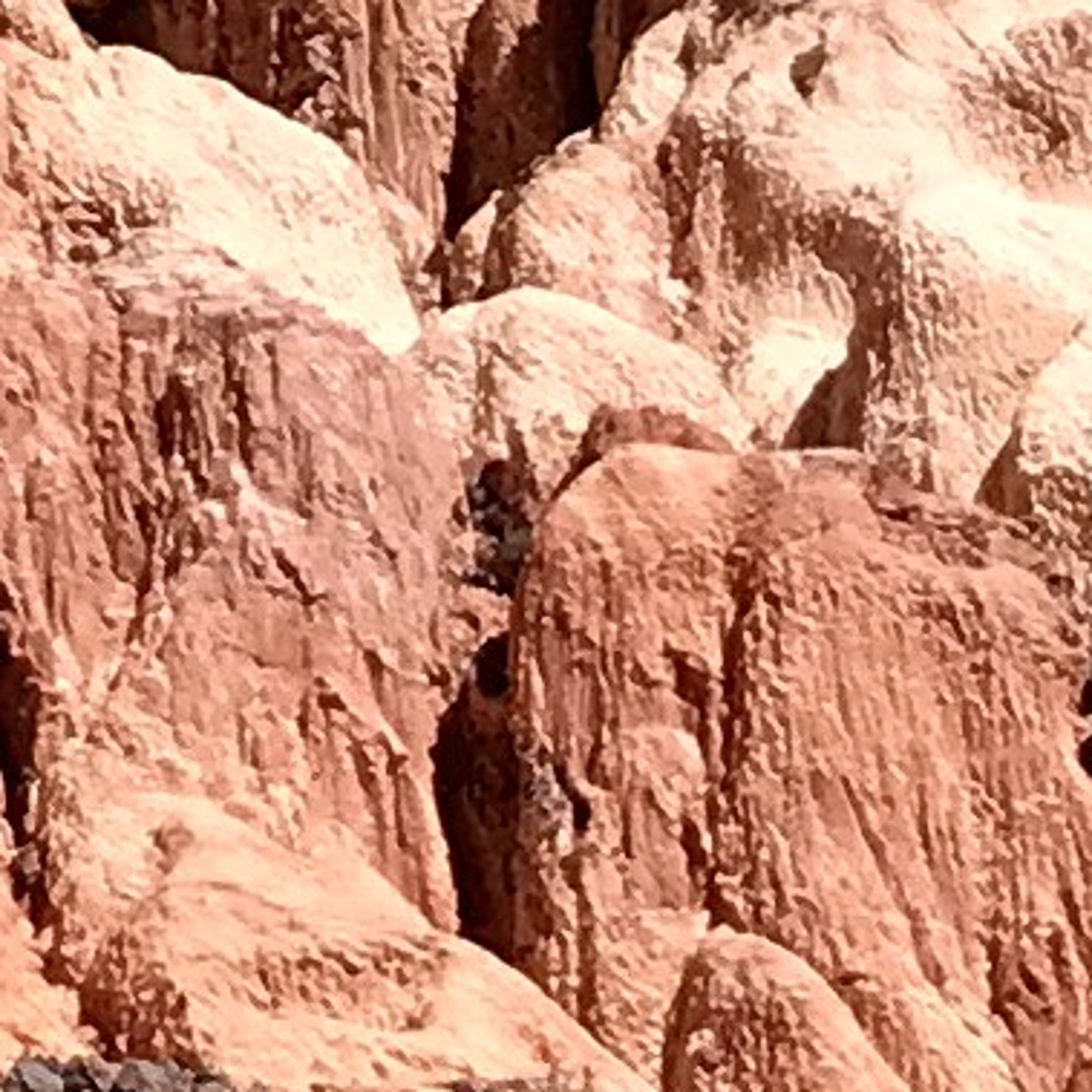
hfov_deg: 6.0
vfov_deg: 6.2
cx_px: -2544
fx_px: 9387
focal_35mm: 263
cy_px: -2031
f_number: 1.8
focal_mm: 3.99
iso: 20
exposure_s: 1/3195
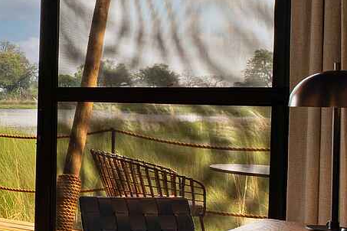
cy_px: 94
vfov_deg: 18.9
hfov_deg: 20.0
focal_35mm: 72
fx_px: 694
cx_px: -286
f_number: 14
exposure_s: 1/200
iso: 400
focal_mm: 17
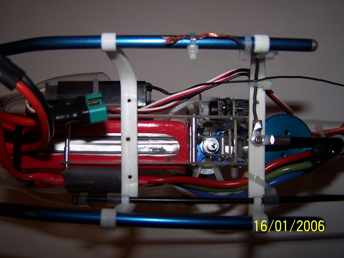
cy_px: 129
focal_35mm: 38
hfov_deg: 49.0
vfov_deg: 37.7
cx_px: 172
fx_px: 378
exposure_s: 1/60
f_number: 2.8
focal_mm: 6.3
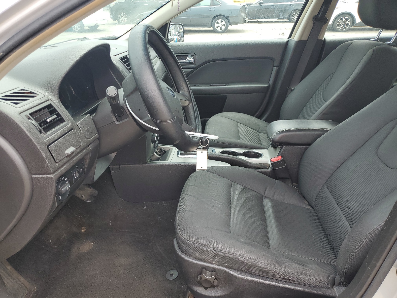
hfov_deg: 67.3
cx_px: 198
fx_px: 298
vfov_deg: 53.1
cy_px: 149
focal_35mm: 26
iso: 50
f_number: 1.5
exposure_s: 1/500
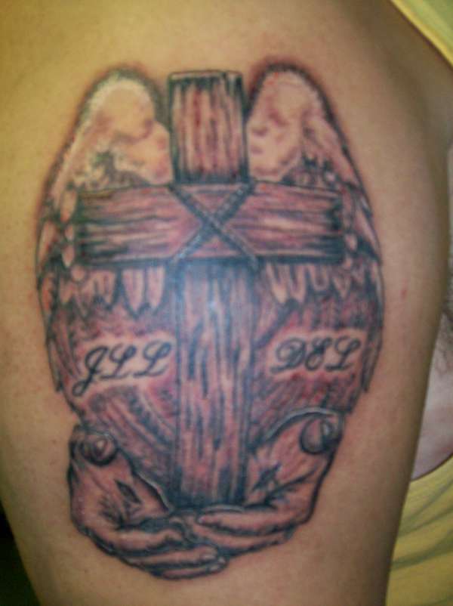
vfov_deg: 42.1
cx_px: 226
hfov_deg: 32.1
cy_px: 303
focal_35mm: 45
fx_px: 786
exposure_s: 1/73.1
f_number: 3
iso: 140
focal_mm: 7.6
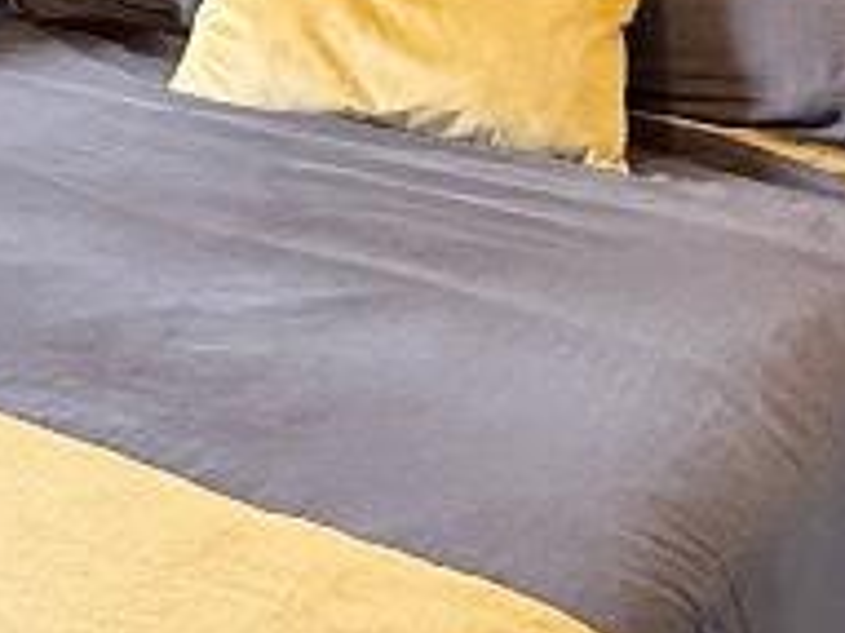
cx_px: 88
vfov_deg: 16.5
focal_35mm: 75
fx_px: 1830
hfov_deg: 25.2
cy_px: -491
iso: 500
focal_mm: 2.22
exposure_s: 1/50
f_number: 2.2
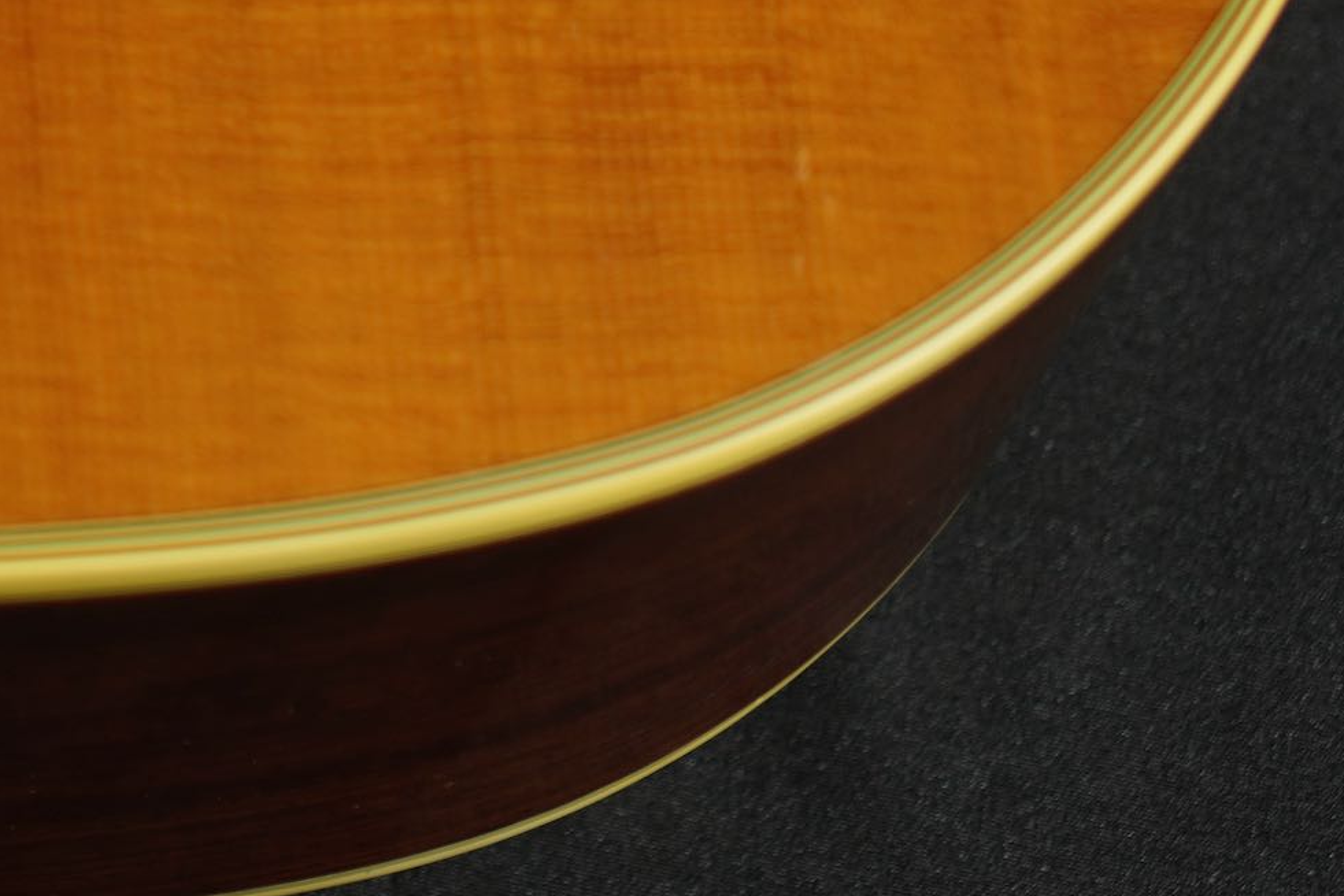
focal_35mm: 161
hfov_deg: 12.3
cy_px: -386
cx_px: -515
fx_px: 5993
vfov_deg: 8.4
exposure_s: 1/100
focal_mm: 35
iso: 100
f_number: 2.2
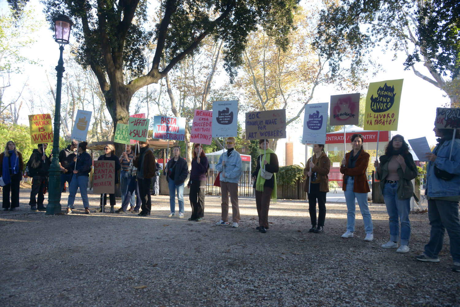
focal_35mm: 24
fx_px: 307
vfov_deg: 53.2
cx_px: 230
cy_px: 154
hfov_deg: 73.7
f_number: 5.6
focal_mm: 24
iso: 800
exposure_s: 1/200
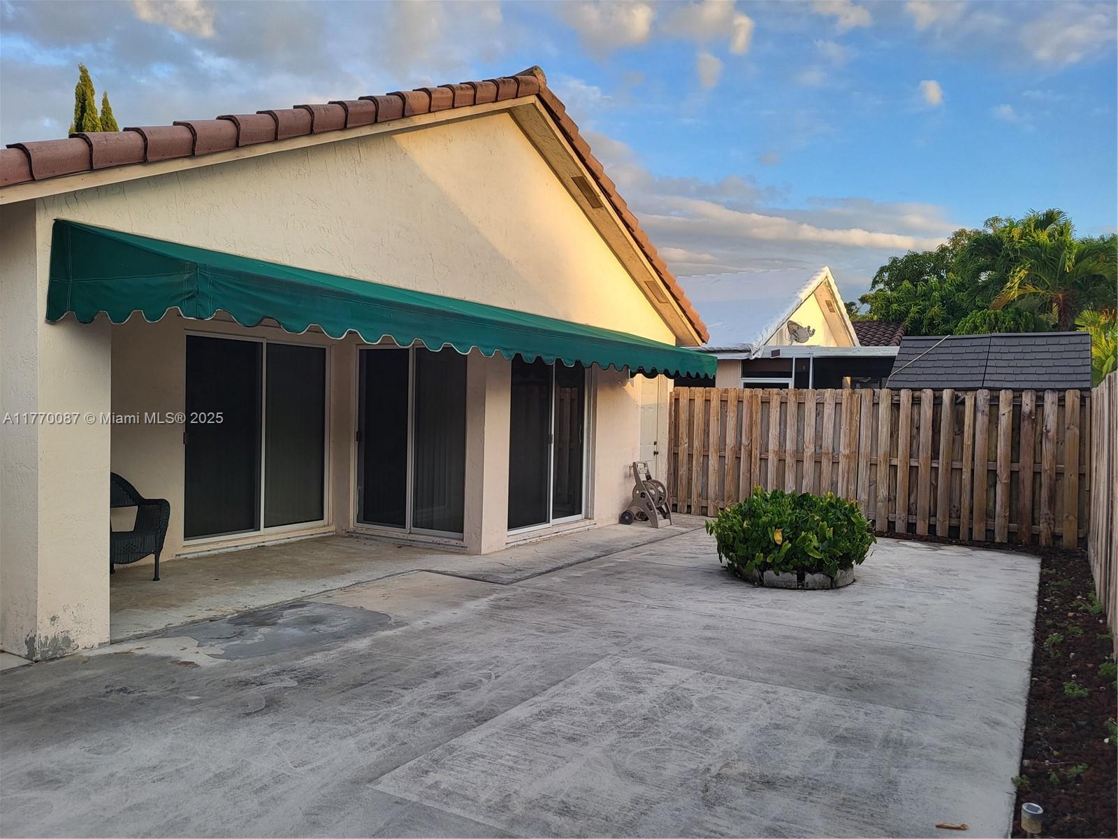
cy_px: 420
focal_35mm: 26
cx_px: 559
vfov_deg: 53.1
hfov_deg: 67.3
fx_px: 840
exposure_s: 1/307
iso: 40
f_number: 1.8
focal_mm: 5.4
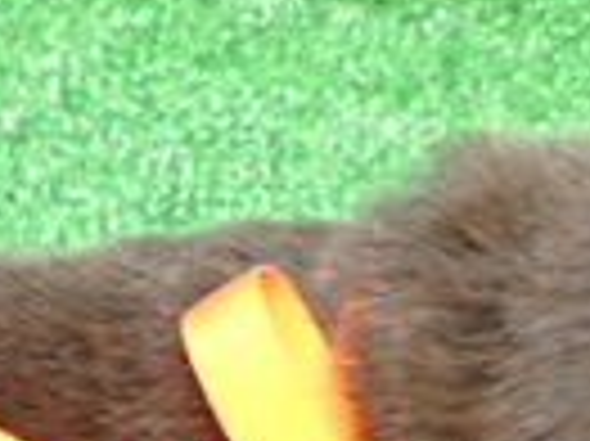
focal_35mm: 122
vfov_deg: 11.5
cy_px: 724
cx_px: 194
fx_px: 2077
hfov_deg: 16.1
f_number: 2
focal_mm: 4.5
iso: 400
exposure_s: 1/25
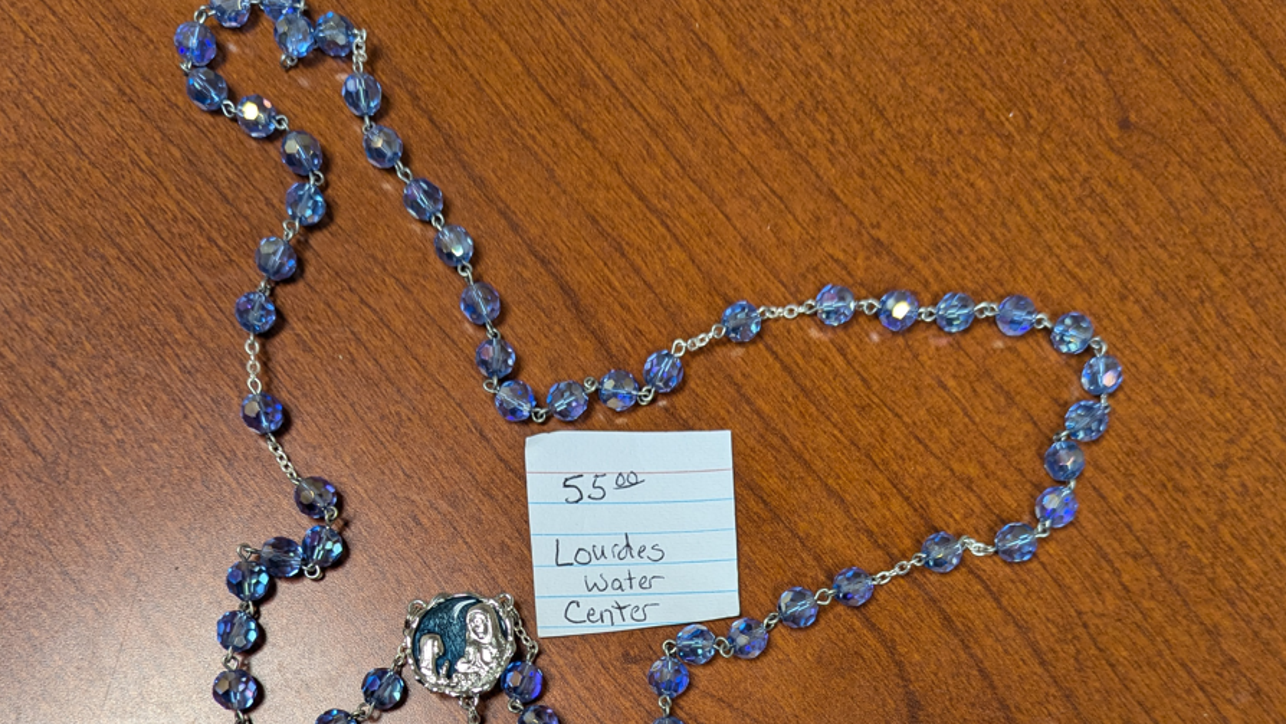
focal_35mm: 35
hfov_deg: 56.6
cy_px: 705
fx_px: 1194
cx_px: 644
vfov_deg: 31.5
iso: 103
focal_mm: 6.81
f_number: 1.85
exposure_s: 1/60
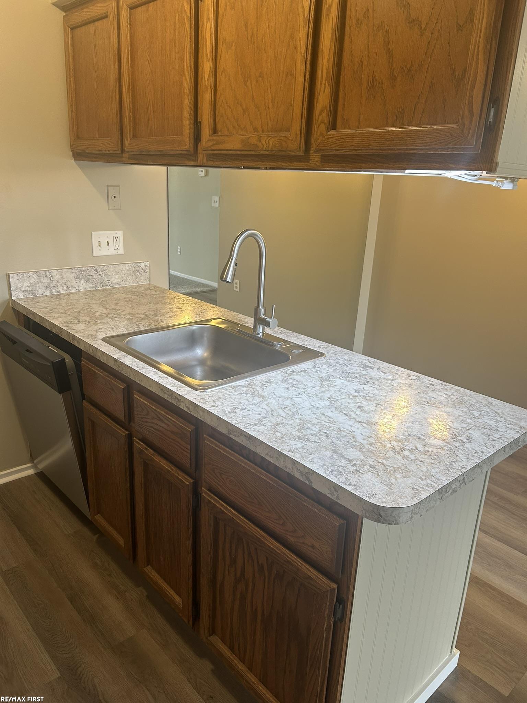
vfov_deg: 67.3
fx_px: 528
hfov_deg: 53.1
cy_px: 352
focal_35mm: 26
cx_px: 264
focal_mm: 5.7
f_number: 1.5
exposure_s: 1/60
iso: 80
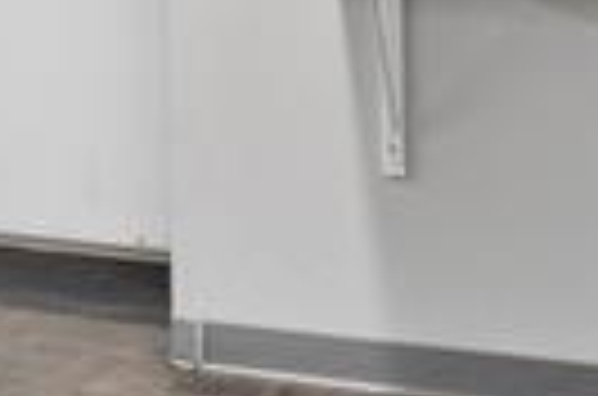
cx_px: -1322
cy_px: -194
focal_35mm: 139
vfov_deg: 9.5
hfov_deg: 10.0
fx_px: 2303
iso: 100
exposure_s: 2.5
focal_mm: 18
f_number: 8
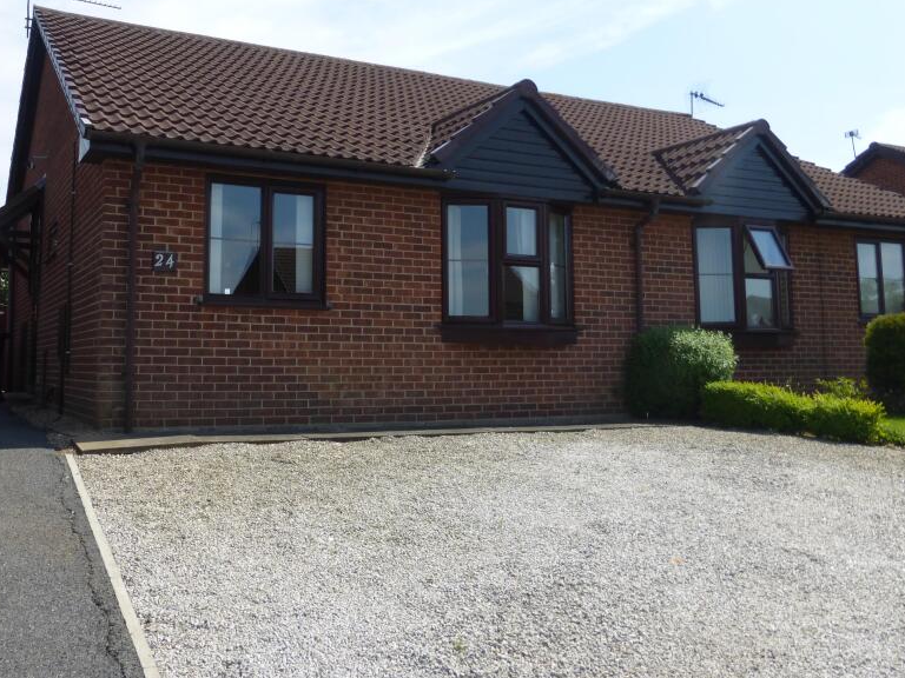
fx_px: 837
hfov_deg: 56.0
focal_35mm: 32
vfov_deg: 43.9
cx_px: 329
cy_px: 272
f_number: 4
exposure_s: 1/640
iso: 100
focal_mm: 4.3
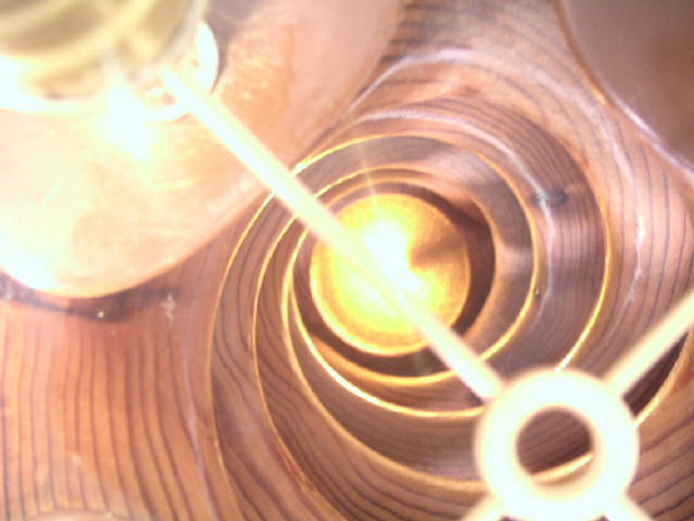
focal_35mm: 55
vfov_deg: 26.6
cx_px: 347
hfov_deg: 34.9
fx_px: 1103
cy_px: 260
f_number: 3
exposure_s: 1/3
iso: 100
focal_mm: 8.5
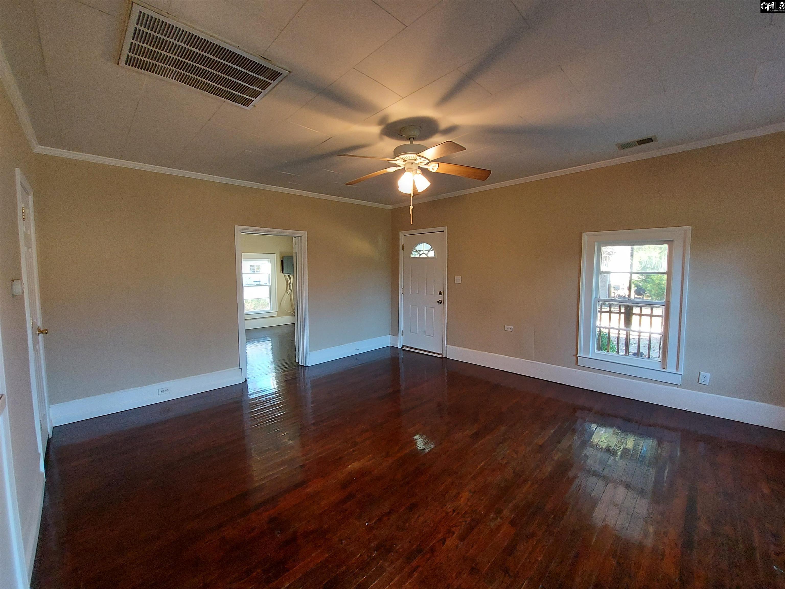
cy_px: 294
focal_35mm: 13
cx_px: 392
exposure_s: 1/50
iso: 250
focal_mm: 1.74
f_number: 2.2
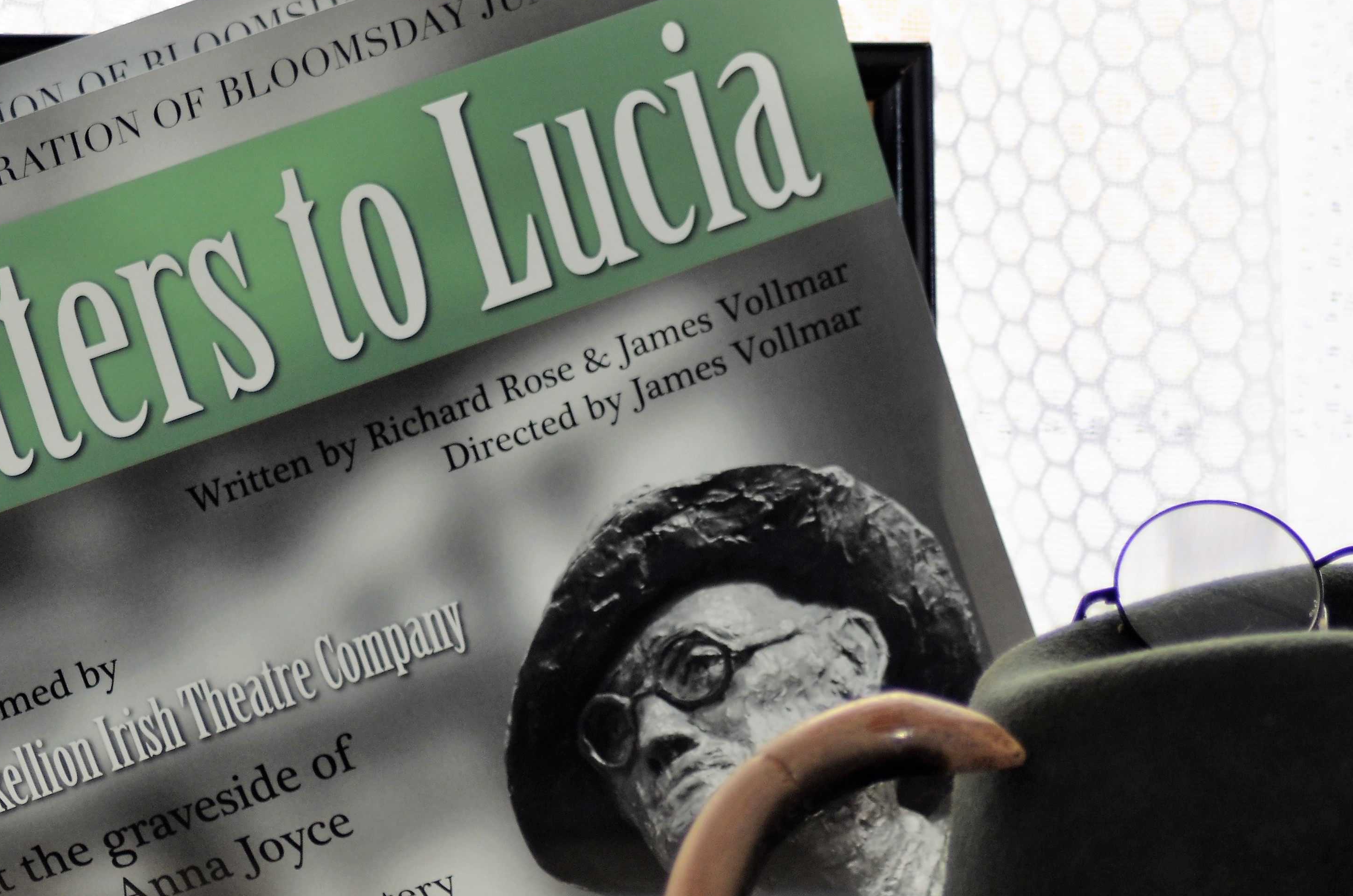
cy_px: 558
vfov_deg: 6.1
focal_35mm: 226
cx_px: 903
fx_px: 8476
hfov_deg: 9.1
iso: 280
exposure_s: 1/125
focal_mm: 90
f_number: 4
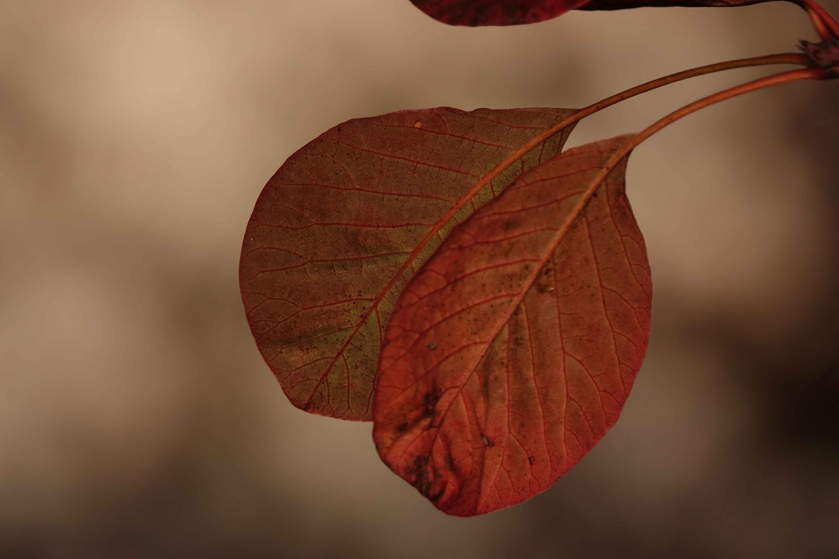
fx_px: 13982
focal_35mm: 600
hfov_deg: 3.4
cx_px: 420
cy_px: 280
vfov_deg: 2.3
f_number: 8
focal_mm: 220
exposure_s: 1/1600
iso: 125
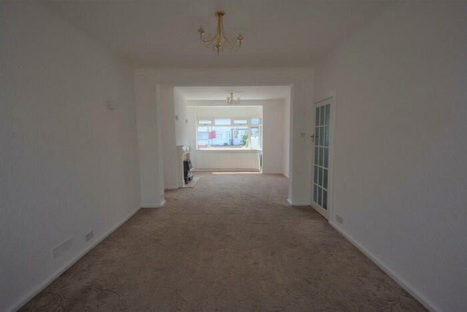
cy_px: 156
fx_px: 253
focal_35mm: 20
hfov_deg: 85.4
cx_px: 234
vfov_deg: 63.2
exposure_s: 1/320
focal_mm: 13
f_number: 5
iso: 200
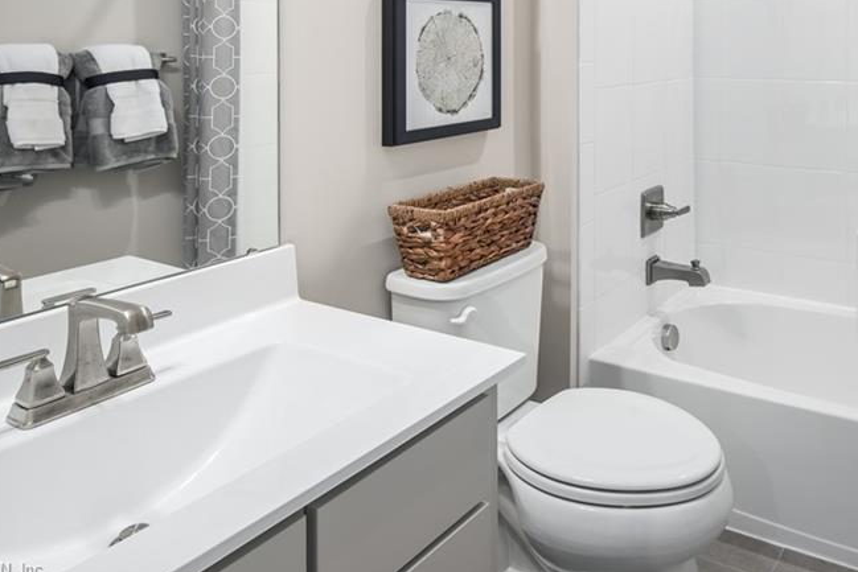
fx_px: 715
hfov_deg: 58.6
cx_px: 646
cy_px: 129
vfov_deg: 42.0
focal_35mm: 30
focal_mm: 19
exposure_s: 1/250
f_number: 8
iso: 200
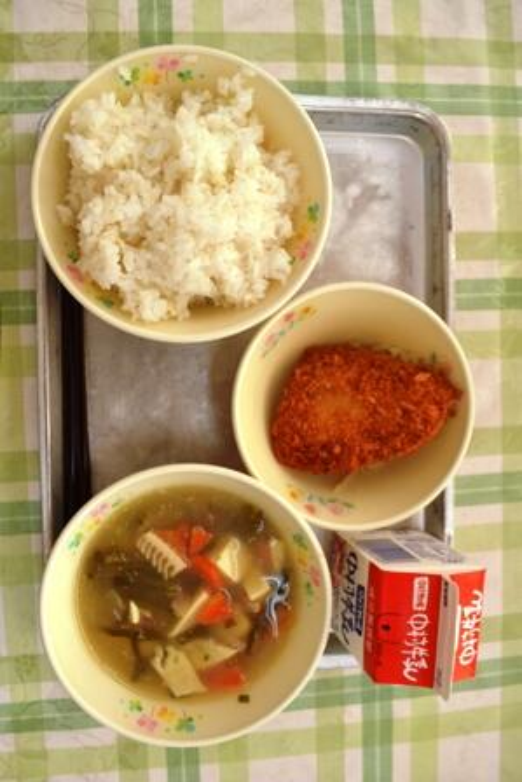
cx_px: 261
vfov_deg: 67.4
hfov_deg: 48.0
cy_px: 391
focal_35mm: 27
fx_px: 587
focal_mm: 18
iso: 250
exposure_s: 1/125
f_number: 5.6
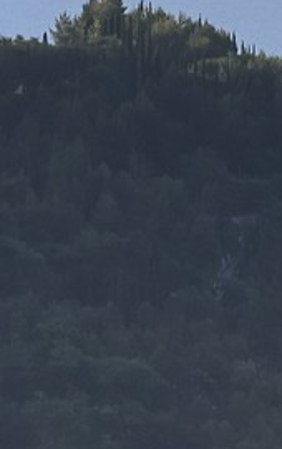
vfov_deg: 2.1
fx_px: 12154
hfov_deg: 1.3
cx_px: 1115
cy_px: 532
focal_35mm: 991
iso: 200
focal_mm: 165
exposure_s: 1/200
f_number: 10
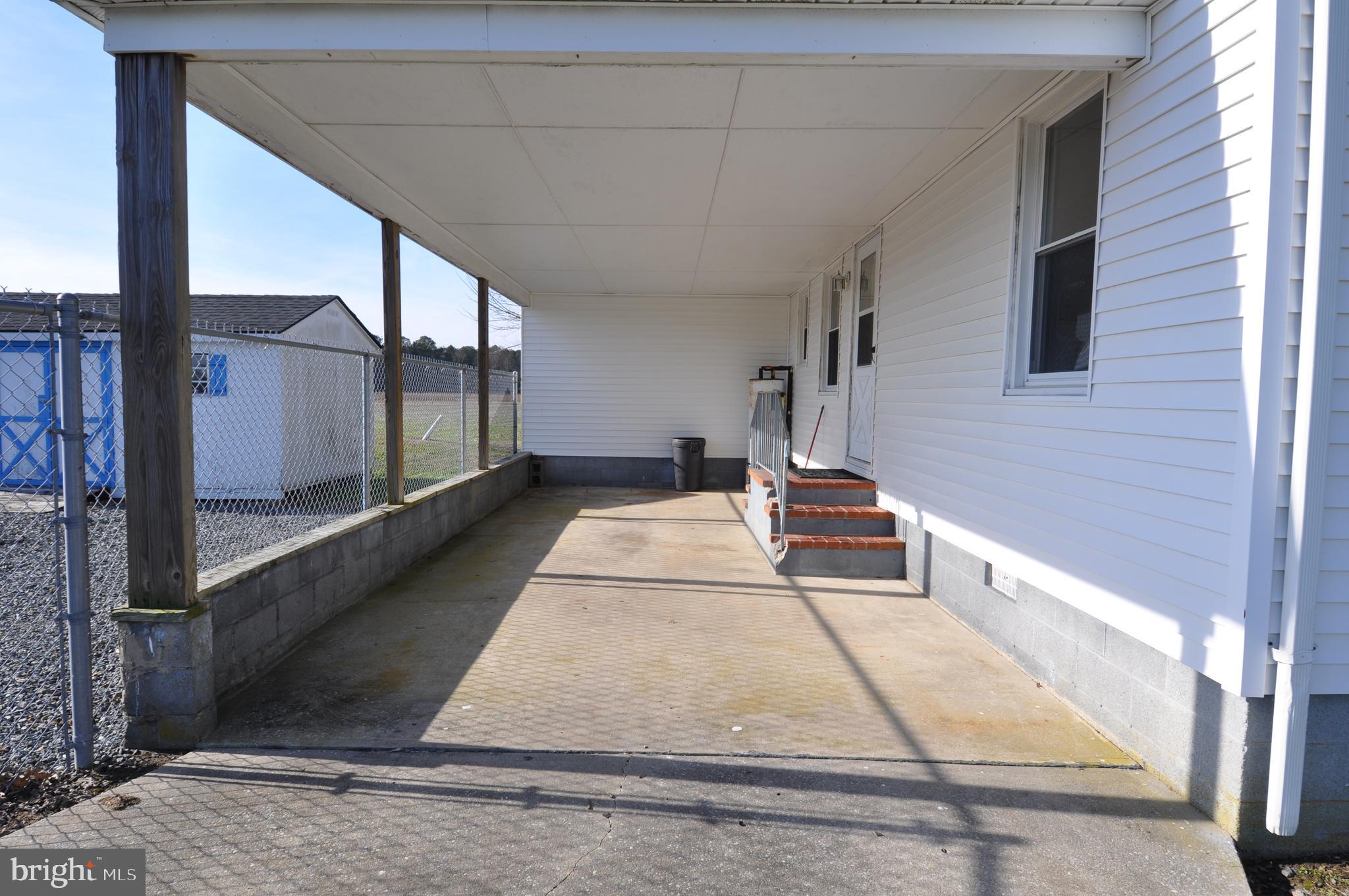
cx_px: 674
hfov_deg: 85.5
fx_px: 730
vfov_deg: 63.1
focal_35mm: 20
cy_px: 448
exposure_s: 1/320
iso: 200
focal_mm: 13
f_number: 9
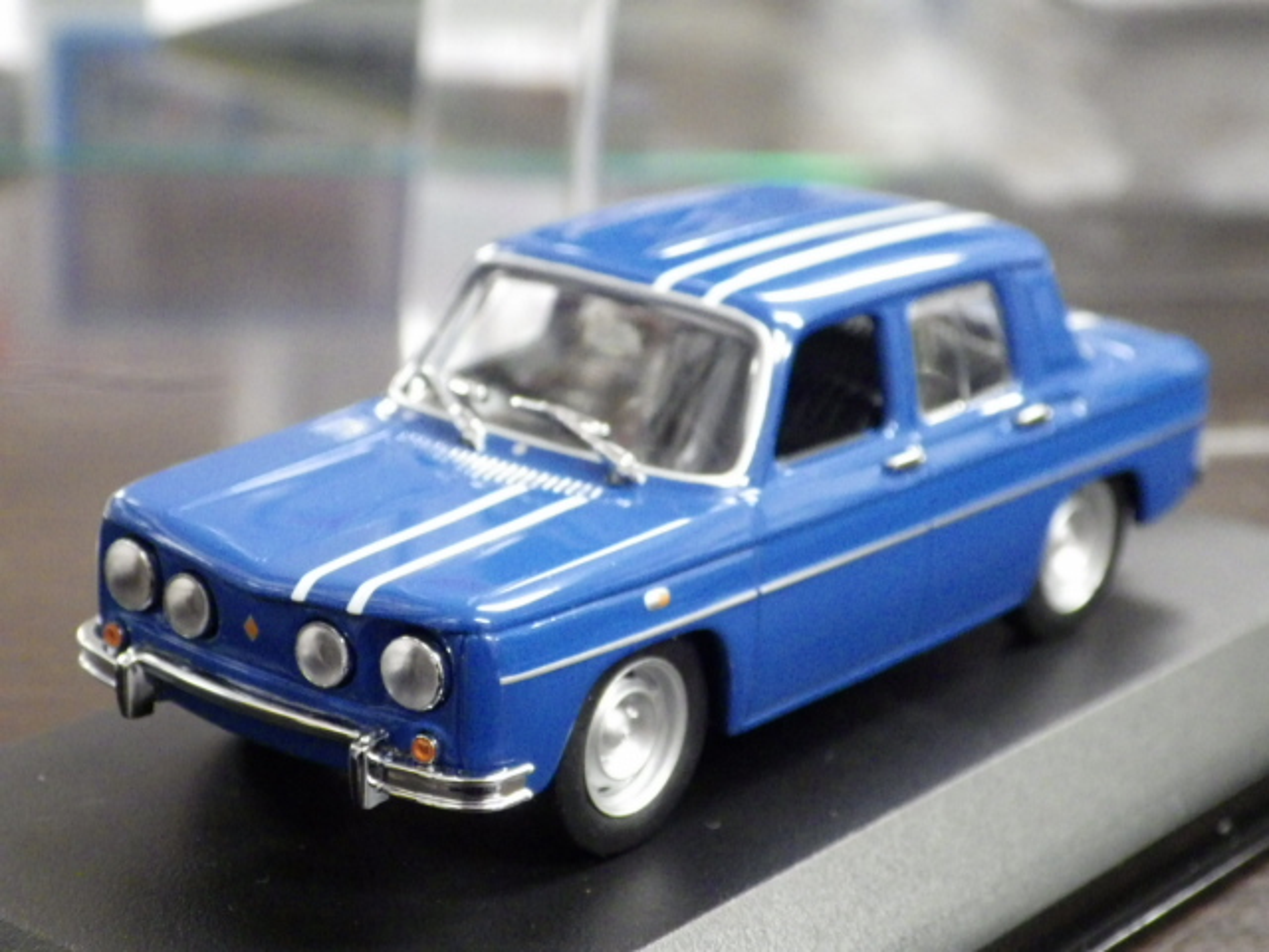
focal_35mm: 87
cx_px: 634
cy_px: 476
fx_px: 3189
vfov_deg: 17.0
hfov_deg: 22.5
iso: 1600
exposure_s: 1/30
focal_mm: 15.6
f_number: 4.4
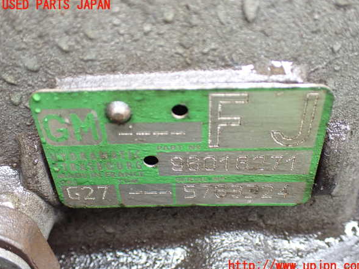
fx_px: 404
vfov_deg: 36.8
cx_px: 183
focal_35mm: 39
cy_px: 136
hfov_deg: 47.9
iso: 800
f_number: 2.7
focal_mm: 6.83
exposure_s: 1/125
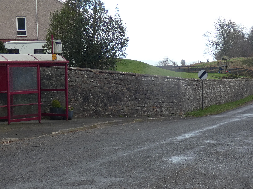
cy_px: 100
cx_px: 140
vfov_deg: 17.6
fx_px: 614
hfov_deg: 23.3
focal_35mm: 84
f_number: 3.9
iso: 80
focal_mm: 9
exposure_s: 1/100
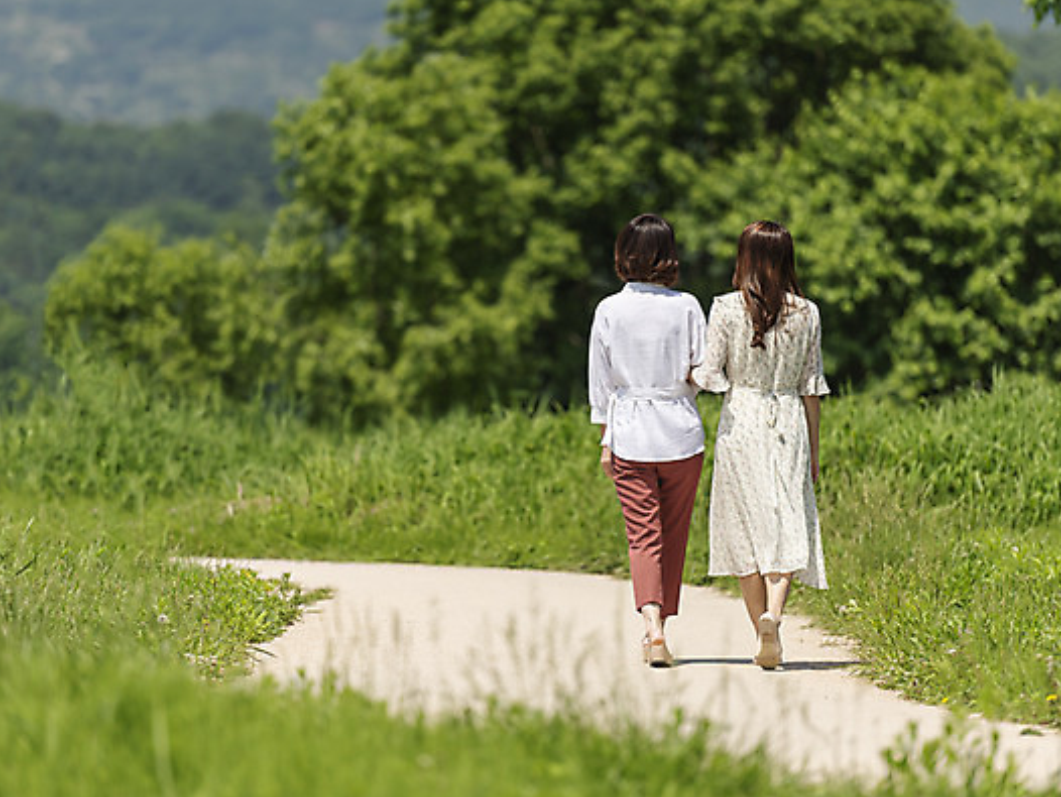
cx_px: 523
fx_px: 6716
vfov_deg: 6.8
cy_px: 395
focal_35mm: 219
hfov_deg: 9.0
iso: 100
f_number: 2.8
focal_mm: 200
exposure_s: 1/3200
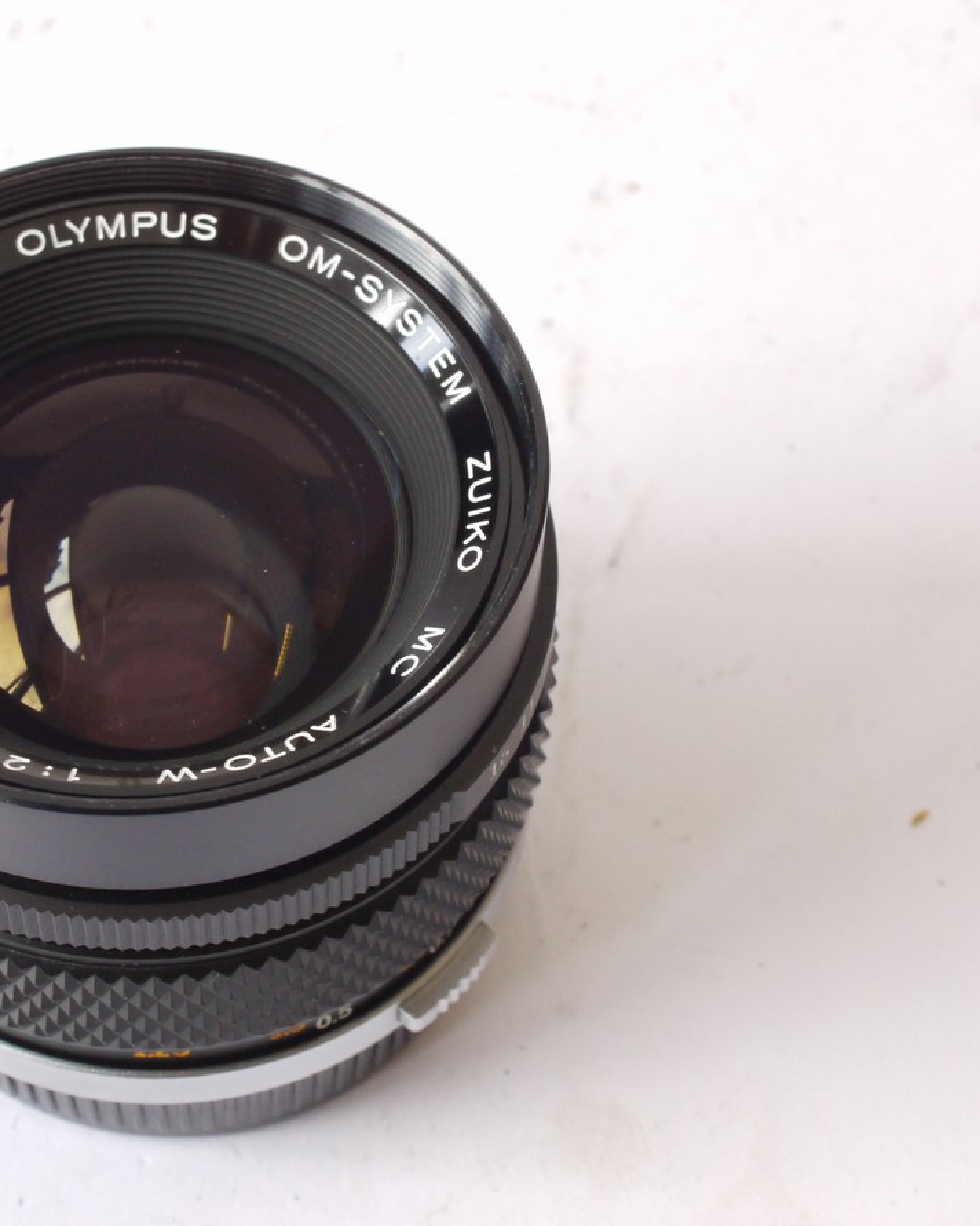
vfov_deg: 24.1
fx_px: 2864
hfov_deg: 19.3
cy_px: 613
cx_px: 241
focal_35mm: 79
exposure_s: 1/30
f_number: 10
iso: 800
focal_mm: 30
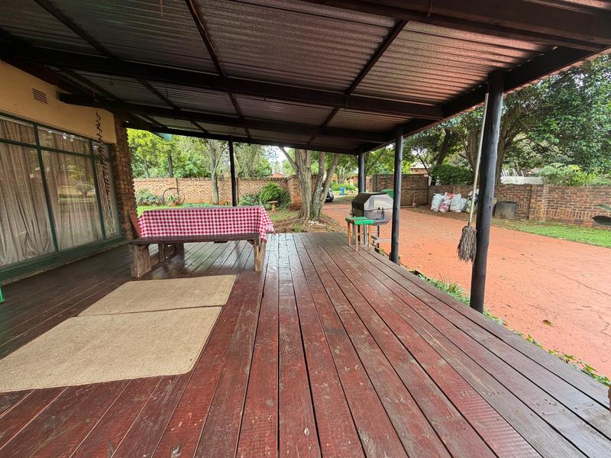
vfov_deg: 85.7
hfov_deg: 102.1
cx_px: 306
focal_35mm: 14
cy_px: 229
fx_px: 247
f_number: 2.2
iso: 80
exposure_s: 1/121
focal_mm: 2.22
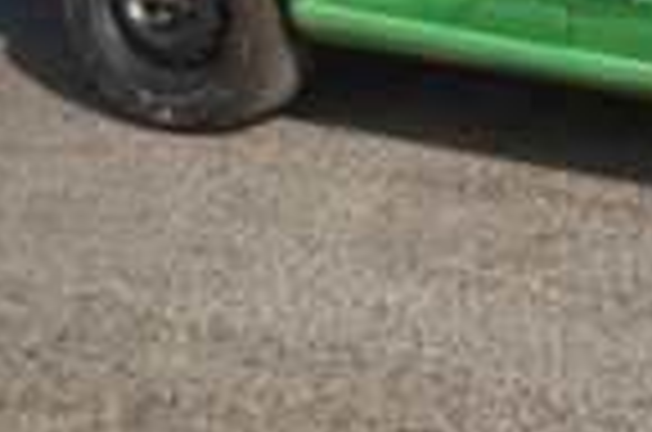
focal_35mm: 146
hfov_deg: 13.1
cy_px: -248
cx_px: 1070
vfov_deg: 9.1
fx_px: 2638
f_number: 4
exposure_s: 1/1250
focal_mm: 22
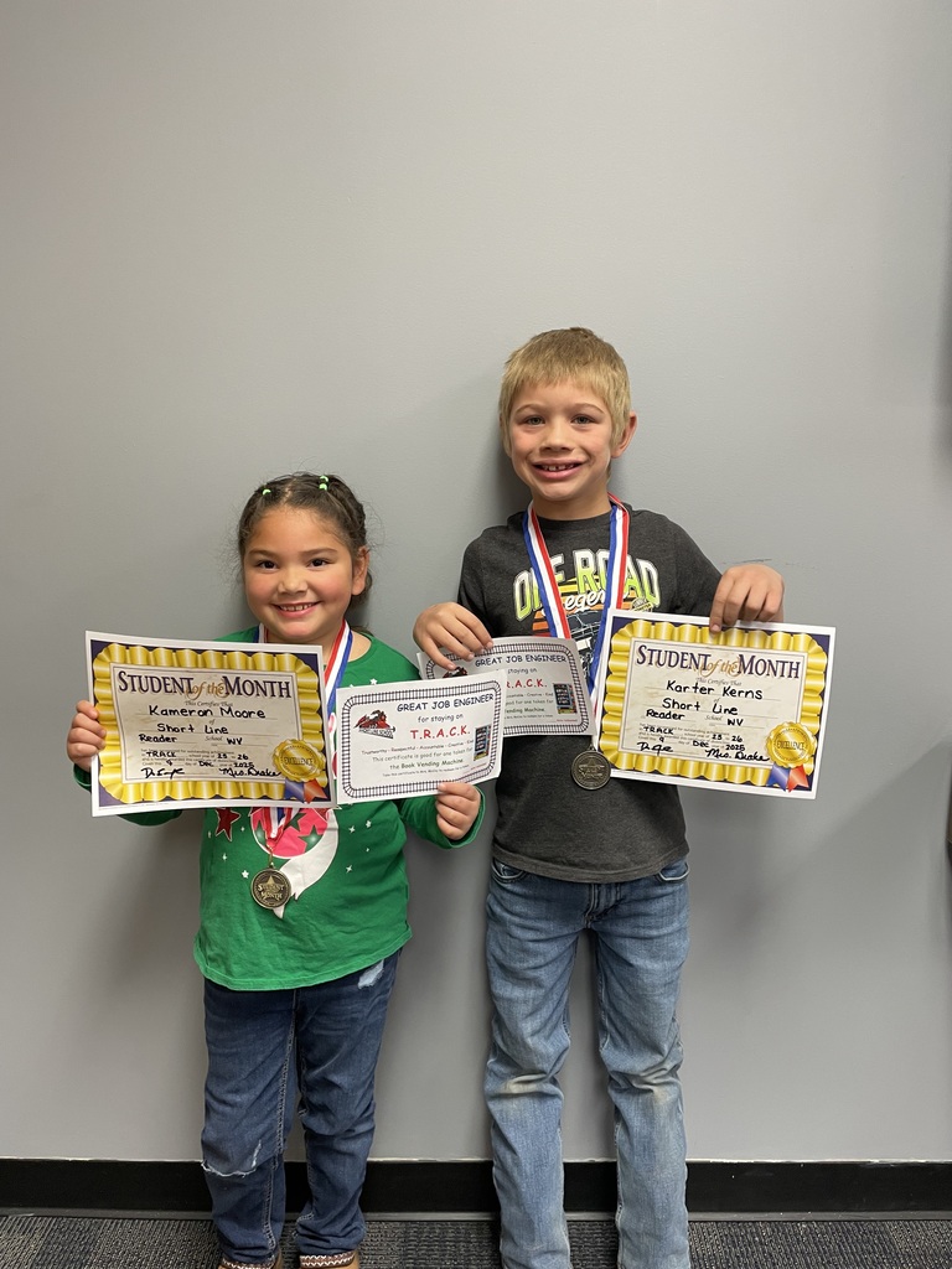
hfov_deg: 53.1
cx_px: 476
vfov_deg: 67.3
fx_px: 953
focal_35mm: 26
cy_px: 634
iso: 100
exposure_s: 1/60
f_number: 1.6
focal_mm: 4.2
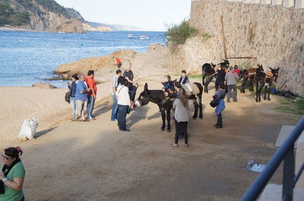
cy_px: 100
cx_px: 152
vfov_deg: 25.7
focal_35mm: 52
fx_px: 443
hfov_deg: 37.9
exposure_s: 1/125
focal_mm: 35
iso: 100
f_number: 6.3
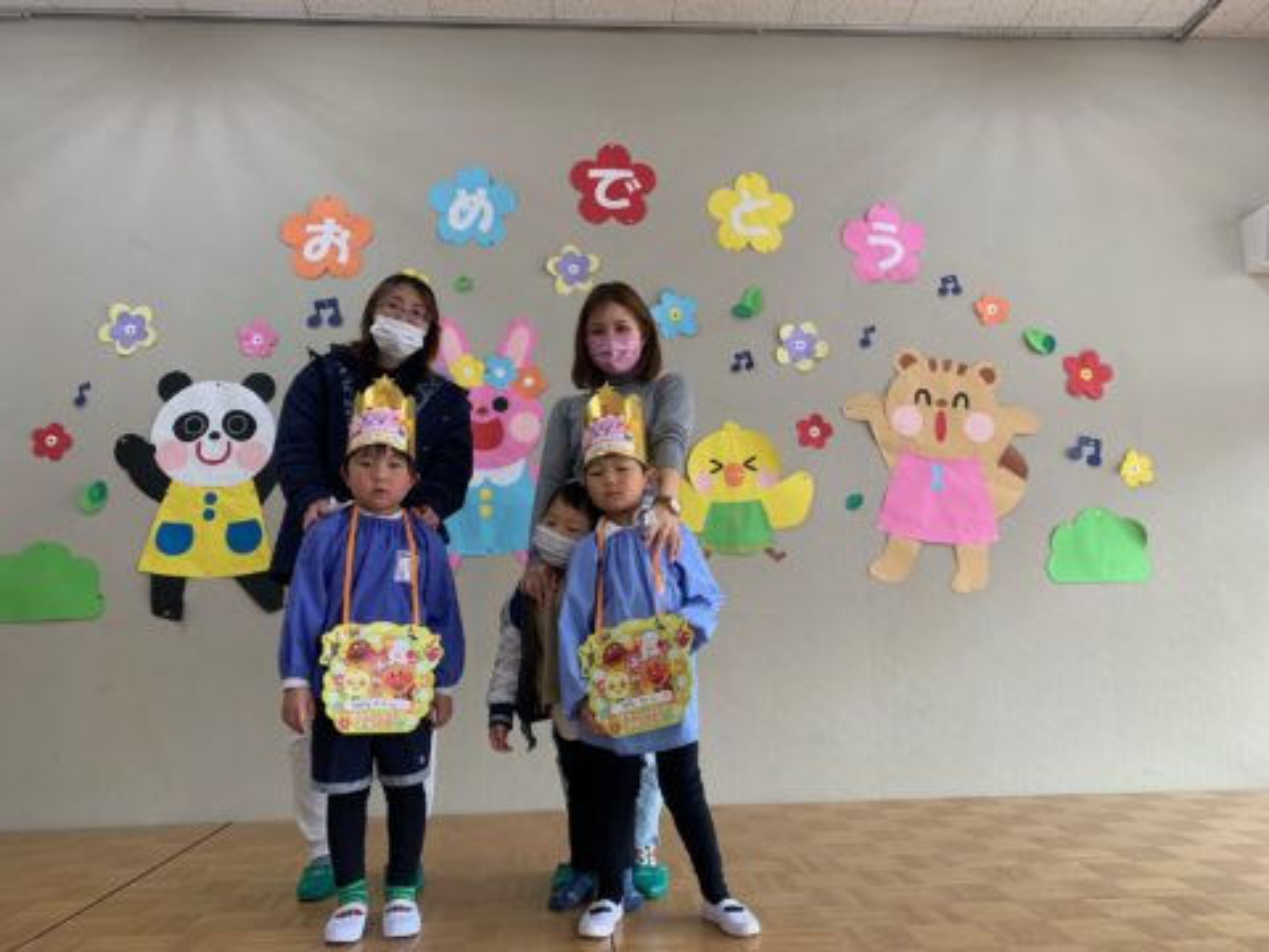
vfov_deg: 53.1
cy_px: 476
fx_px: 953
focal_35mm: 26
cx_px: 634
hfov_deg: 67.3
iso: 100
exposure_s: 1/69
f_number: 1.8
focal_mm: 4.25
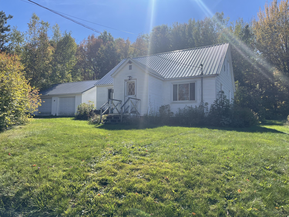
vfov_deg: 54.9
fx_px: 209
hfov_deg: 69.4
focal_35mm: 25
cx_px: 144
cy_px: 108
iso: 32
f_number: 1.6
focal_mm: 5.1
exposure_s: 1/2717
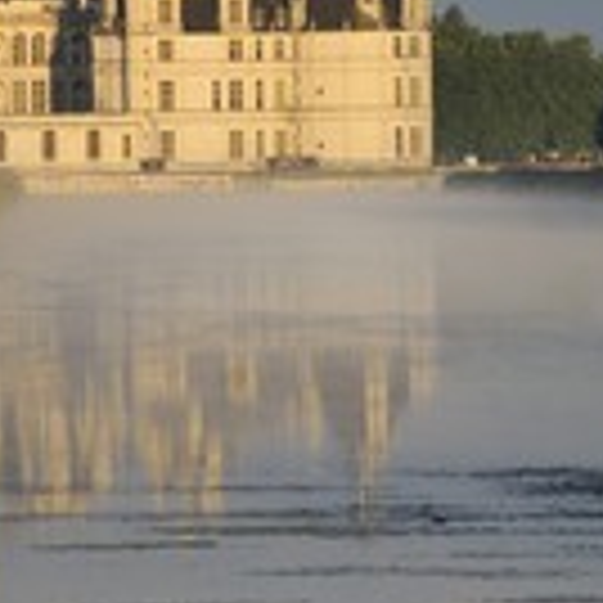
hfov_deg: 3.3
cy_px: 40
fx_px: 10524
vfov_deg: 3.3
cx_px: 94
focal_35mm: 534
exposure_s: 1/320
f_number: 11
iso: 400
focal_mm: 200
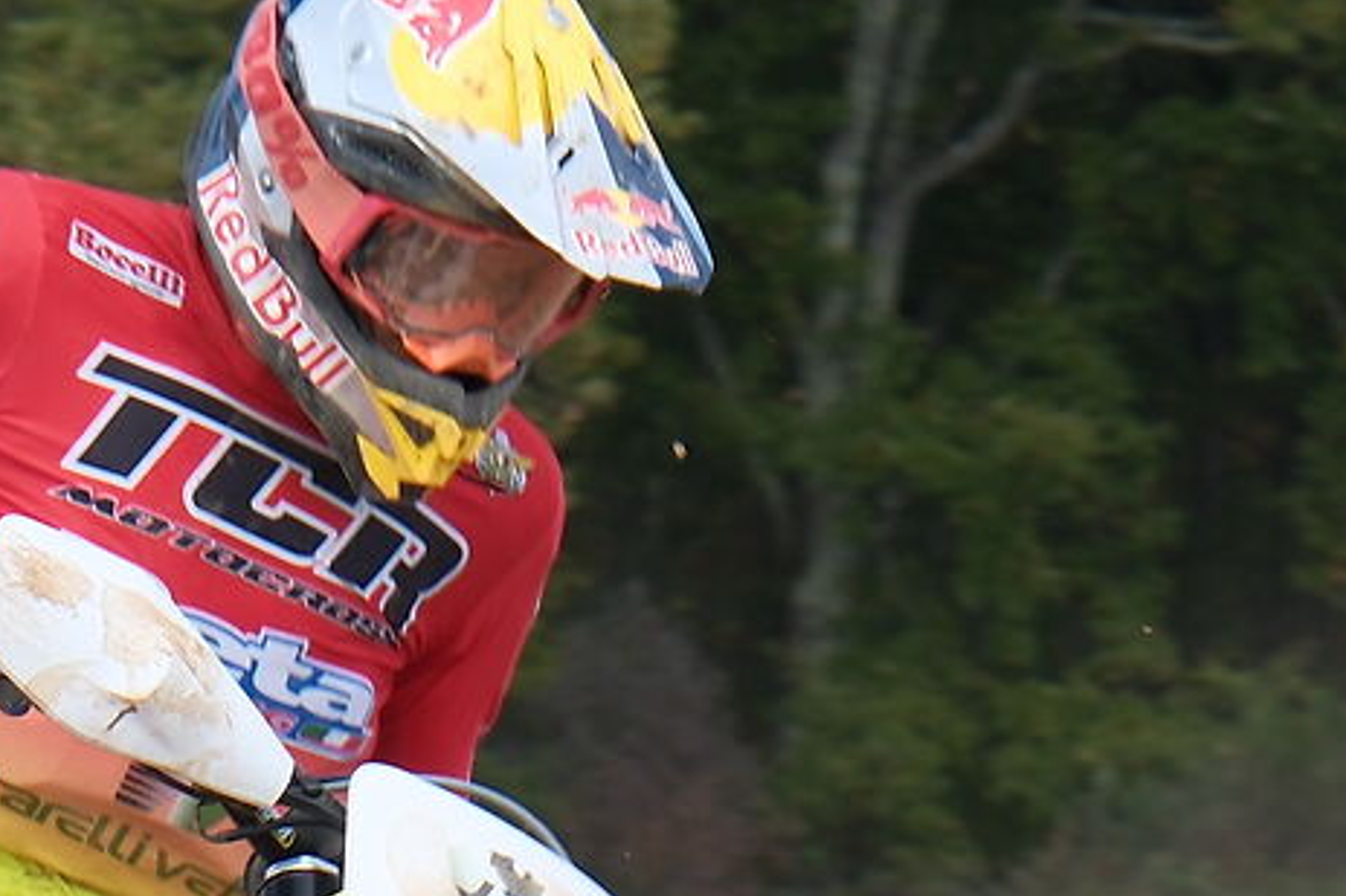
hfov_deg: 4.1
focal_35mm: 507
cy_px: 1641
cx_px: -310
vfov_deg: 2.7
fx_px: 18948
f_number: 5.6
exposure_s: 1/170
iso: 125
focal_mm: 65.2
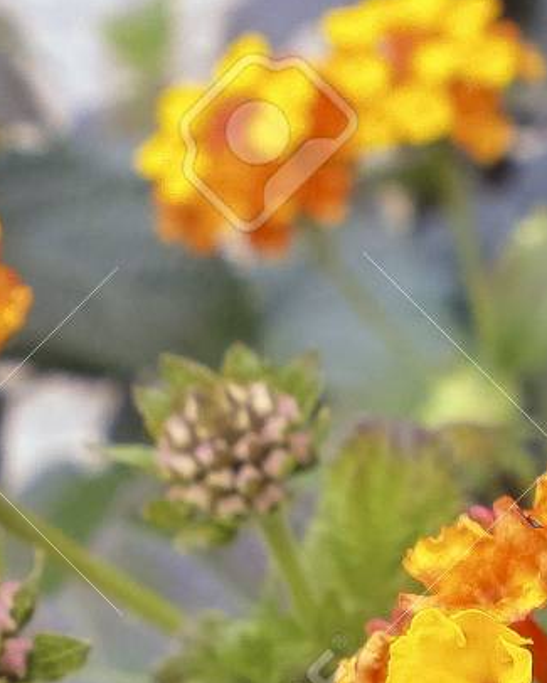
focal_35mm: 100
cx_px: 564
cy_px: 783
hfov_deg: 15.1
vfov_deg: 18.3
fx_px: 2023
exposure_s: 1/320
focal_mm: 5.8
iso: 100
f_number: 3.1
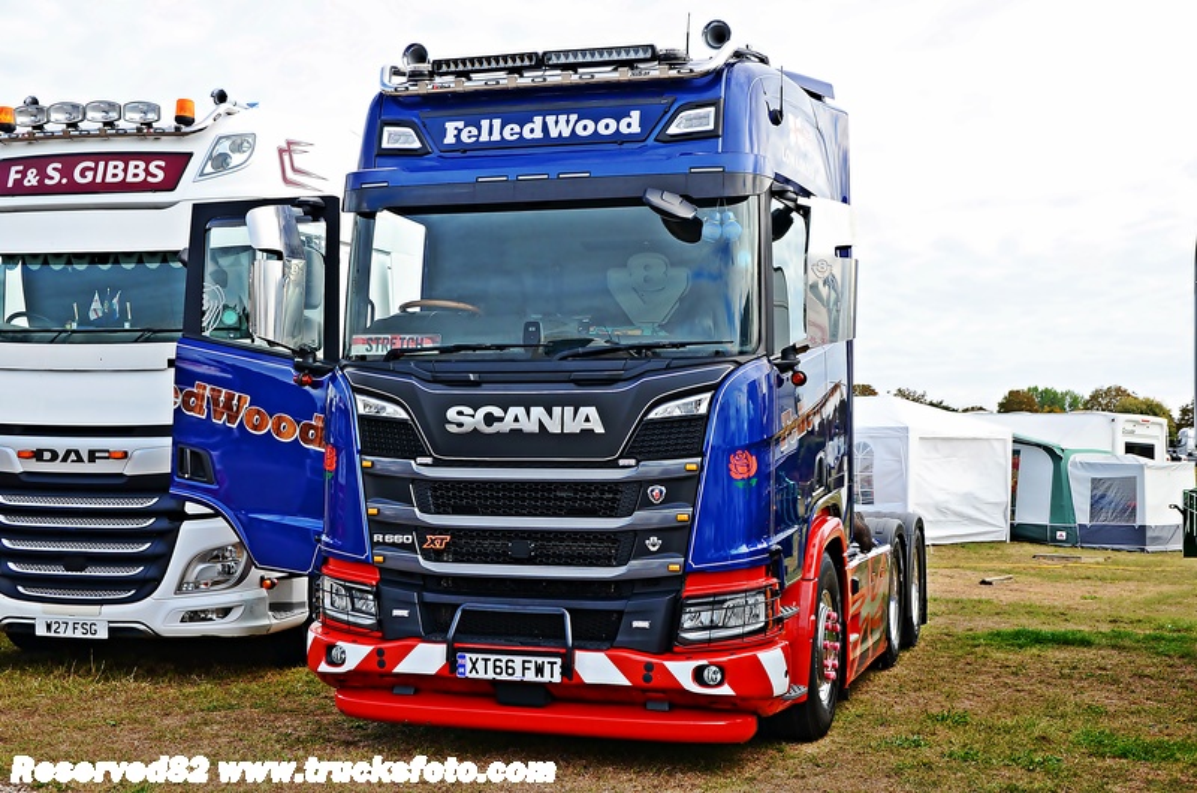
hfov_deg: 45.0
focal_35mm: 44
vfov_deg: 30.7
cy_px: 396
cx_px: 598
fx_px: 1443
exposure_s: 1/400
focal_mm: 29
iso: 250
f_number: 5.6
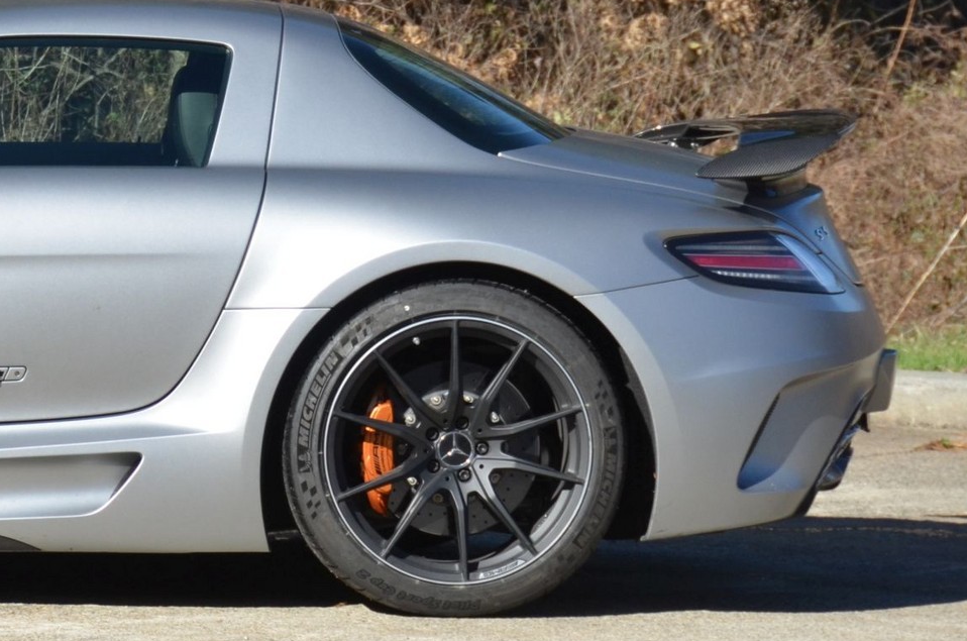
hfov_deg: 7.5
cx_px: -144
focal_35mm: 274
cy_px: 141
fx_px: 7346
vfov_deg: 5.0
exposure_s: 1/1600
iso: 400
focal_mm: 70
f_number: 5.6
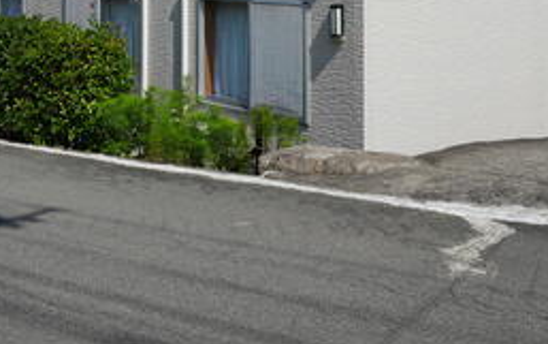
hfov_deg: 34.7
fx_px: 852
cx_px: 119
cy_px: -81
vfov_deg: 21.0
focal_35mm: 57
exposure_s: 1/200
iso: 100
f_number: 10
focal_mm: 24
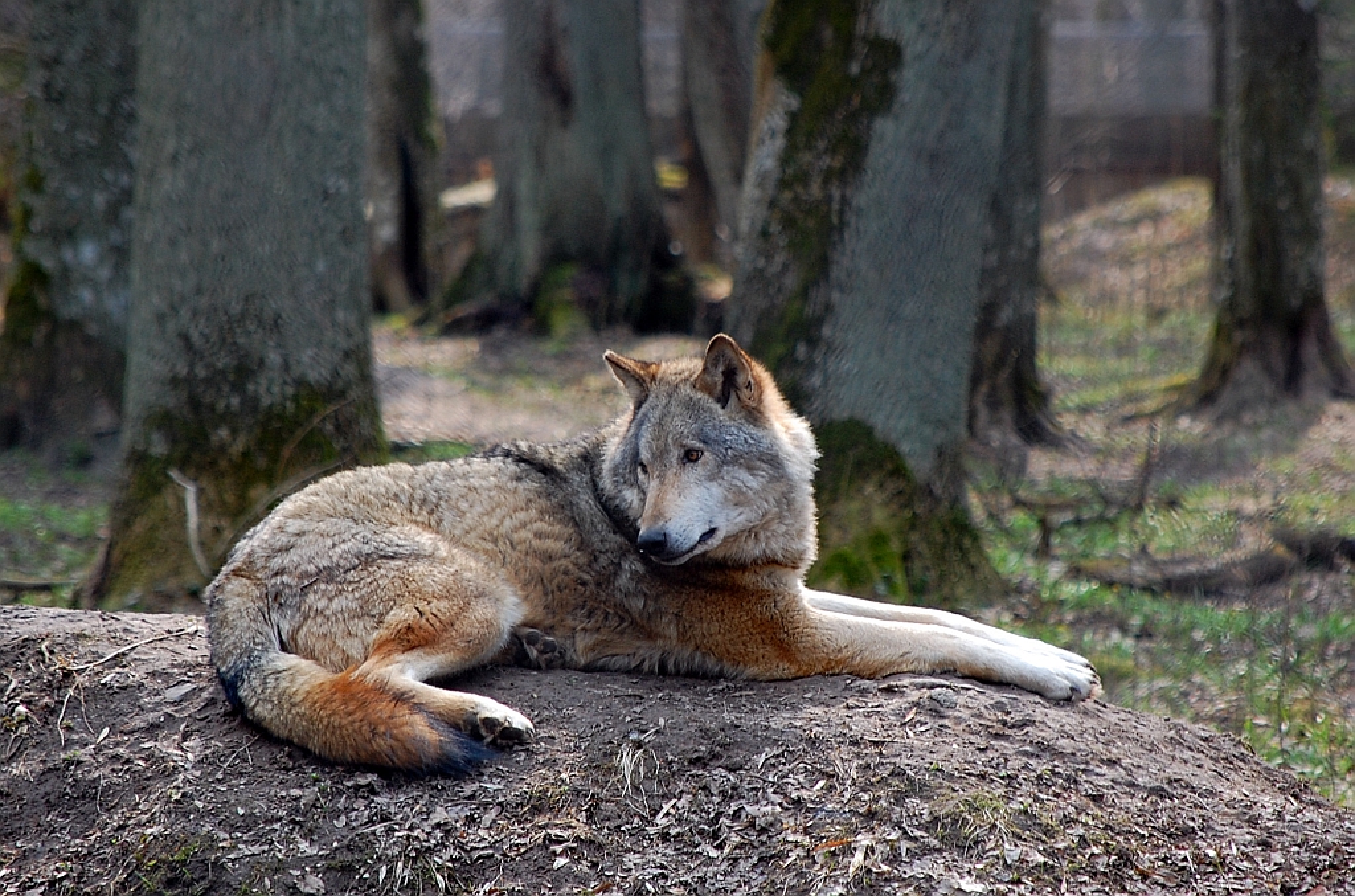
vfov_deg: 4.6
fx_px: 11262
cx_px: 678
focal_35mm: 300
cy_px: 448
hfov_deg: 6.9
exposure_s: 1/125
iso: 280
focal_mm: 200
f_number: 8
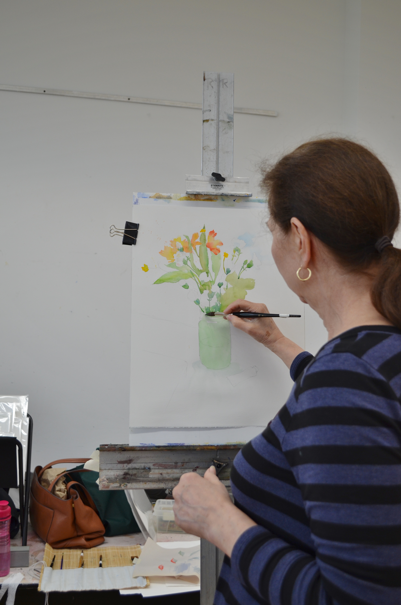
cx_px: 200
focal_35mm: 36
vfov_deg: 53.2
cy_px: 302
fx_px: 604
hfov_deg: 36.7
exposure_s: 1/60
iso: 400
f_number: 4
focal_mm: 24
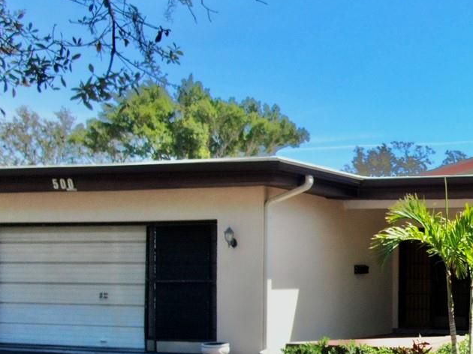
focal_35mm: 61
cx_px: 529
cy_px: 285
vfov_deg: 23.6
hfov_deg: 28.6
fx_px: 833
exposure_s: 1/800
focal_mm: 4.39
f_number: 2.8
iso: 110
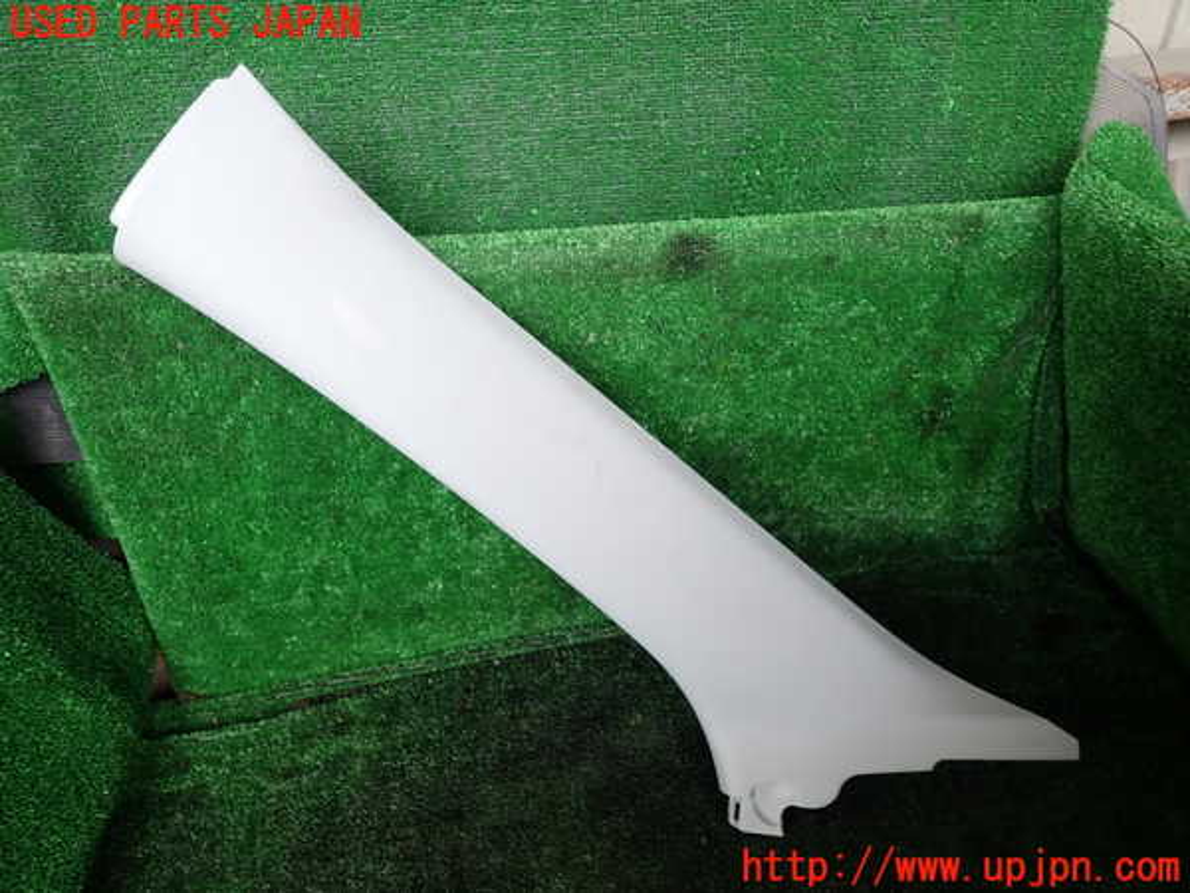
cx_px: 595
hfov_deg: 69.4
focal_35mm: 25
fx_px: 859
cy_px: 446
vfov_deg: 54.9
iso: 100
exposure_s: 1/100
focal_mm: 4.5
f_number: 2
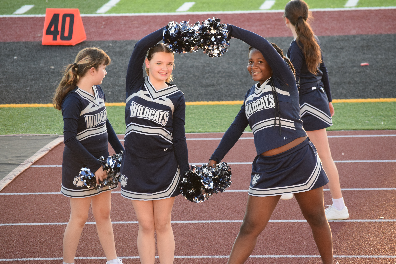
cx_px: 198
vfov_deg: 6.3
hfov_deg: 9.5
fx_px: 2392
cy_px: 132
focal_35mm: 218
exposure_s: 1/500
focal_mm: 145
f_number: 5
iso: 1400
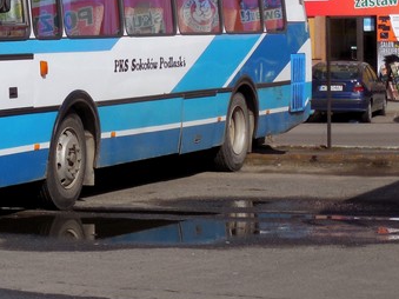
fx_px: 1659
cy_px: 59
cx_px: 18
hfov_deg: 13.6
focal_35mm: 144
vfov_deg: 10.3
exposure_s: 1/1250
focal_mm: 11
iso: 125
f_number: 4.3
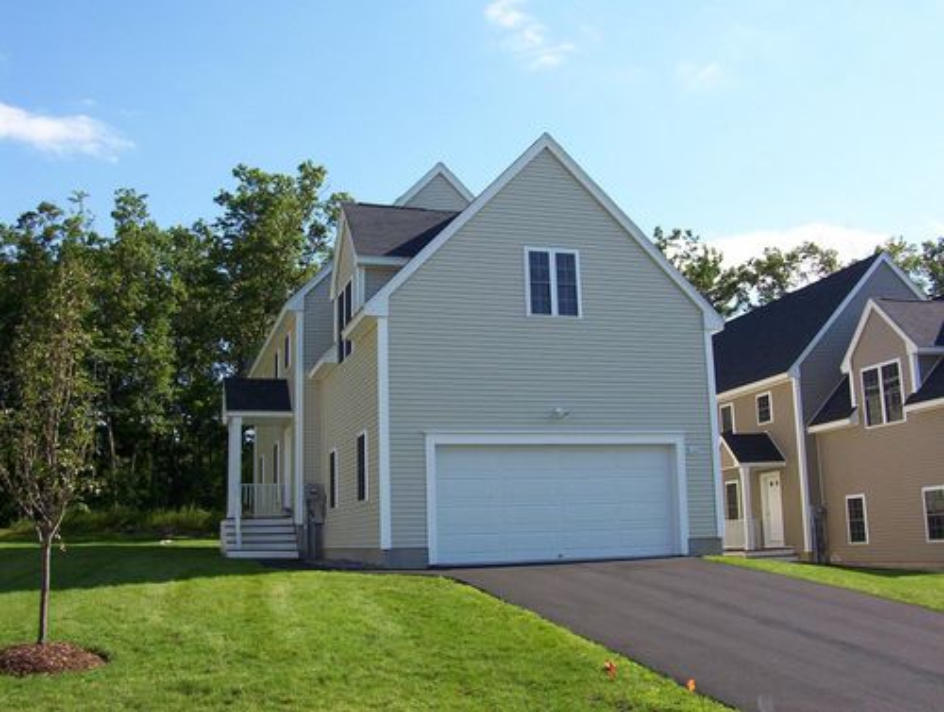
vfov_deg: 33.7
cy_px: 356
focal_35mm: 43
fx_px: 1175
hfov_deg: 43.8
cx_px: 472
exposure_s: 1/478
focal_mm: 5.77
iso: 100
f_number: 5.17
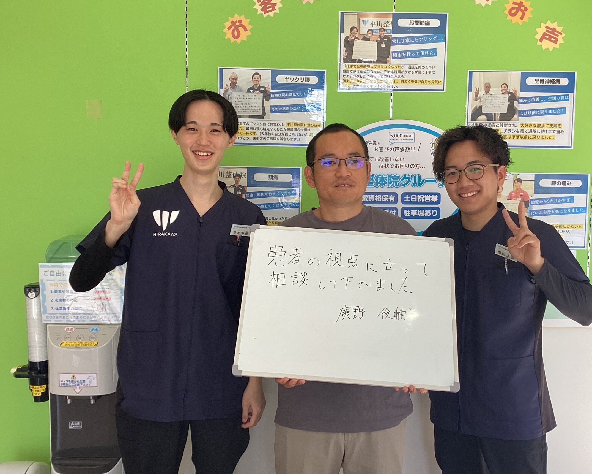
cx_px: 321
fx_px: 631
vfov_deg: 41.1
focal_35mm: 36
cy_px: 231
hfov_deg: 50.2
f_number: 2.4
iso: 40
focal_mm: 3.3
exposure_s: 1/120
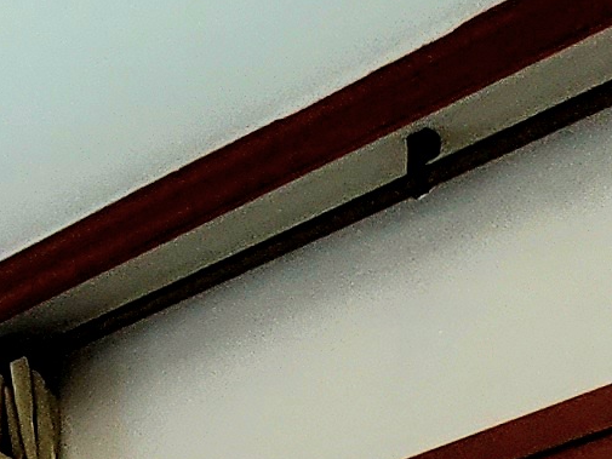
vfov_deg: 8.8
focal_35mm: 103
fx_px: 1821
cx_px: -201
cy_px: 1689
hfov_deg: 17.8
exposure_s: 1/119
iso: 64
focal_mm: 2.2
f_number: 2.2
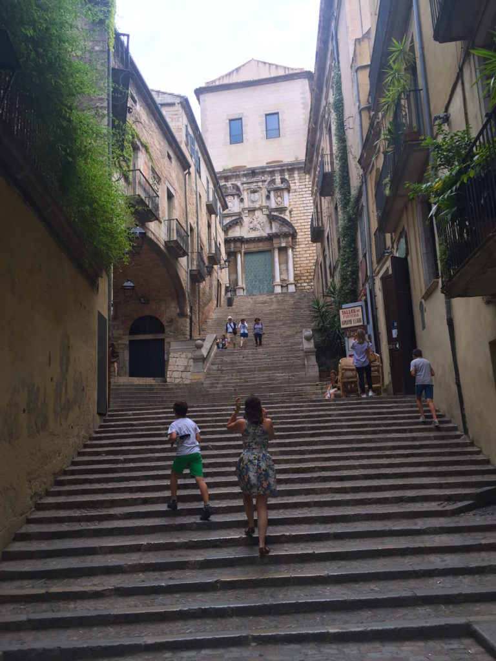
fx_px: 554
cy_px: 330
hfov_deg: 48.2
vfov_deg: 61.7
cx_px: 248
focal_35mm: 29
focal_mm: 4.15
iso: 32
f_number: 2.2
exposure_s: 1/565
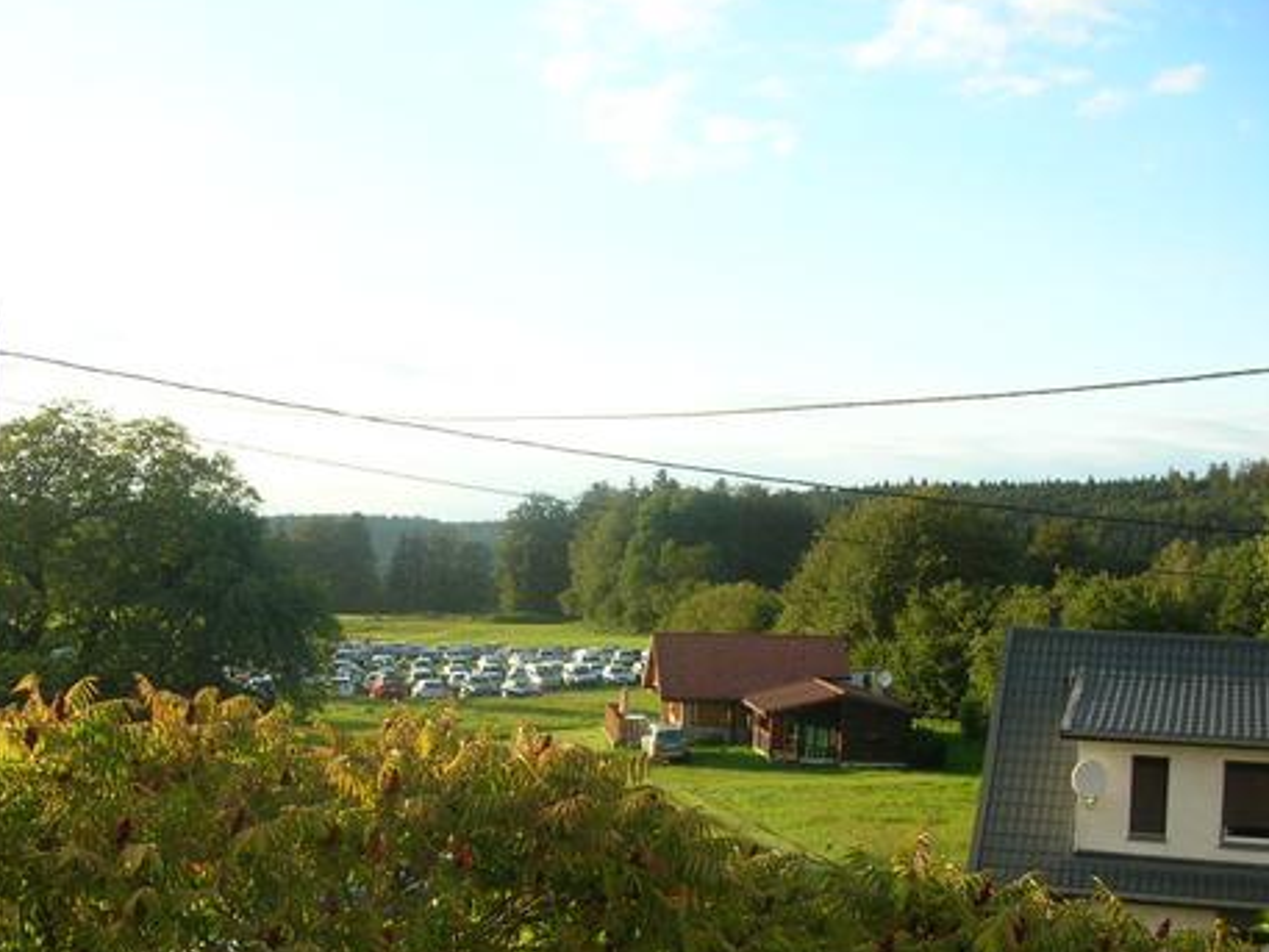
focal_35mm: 49
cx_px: 516
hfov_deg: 38.8
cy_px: 630
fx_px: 1797
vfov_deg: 29.5
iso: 50
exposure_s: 1/280
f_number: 2.8
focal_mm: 5.8
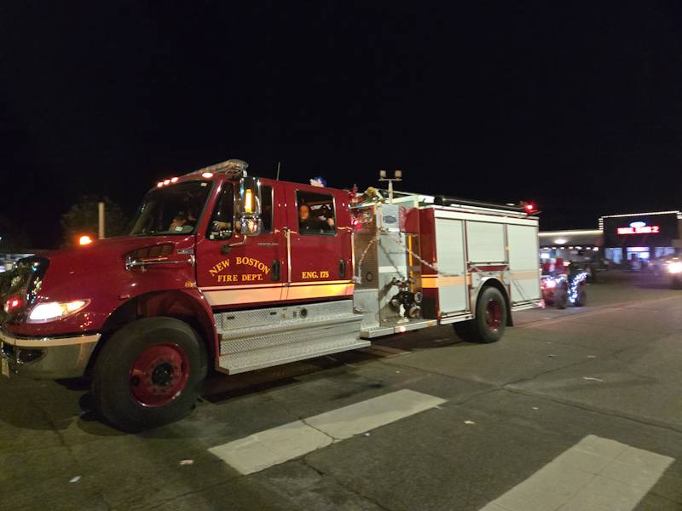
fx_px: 453
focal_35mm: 23
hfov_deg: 73.9
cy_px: 256
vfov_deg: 58.9
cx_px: 341
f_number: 1.8
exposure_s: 1/60
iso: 1250
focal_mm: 5.4
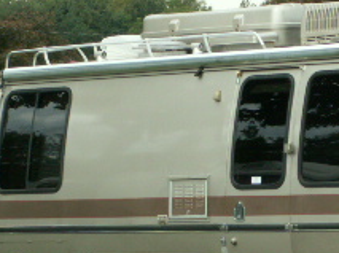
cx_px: 428
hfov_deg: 6.5
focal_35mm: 304
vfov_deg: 4.9
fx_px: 2972
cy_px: 159
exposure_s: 1/125
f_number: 5.6
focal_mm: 16.53
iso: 50
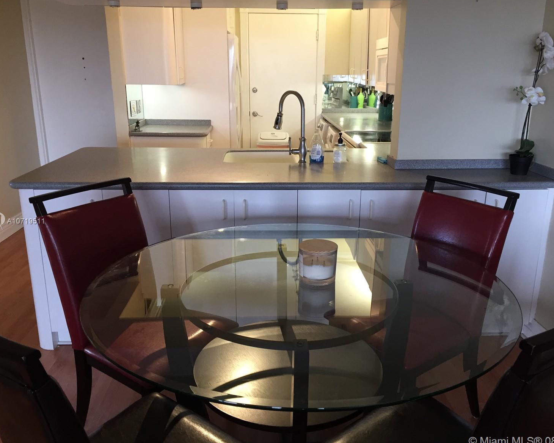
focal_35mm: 31
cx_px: 289
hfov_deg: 57.2
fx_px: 508
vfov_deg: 47.1
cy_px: 222
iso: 80
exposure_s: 1/30
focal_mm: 4.15
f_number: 2.2
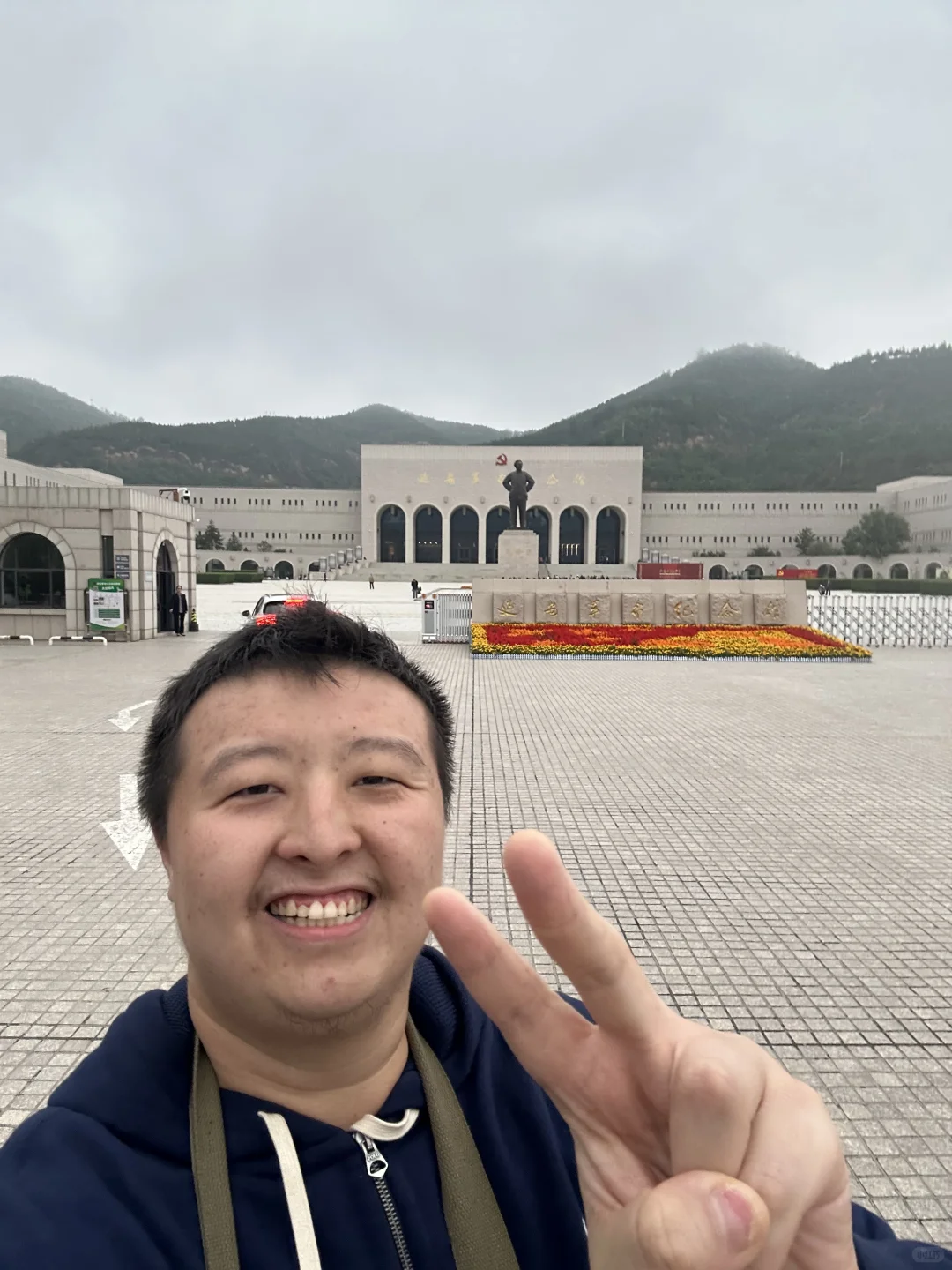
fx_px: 843
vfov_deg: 73.9
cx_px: 476
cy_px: 635
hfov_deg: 58.9
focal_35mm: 23
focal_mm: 2.69
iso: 64
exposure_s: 1/121
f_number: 1.9
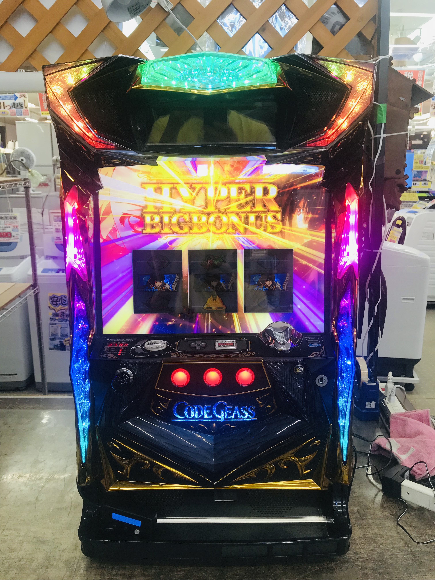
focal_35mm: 28
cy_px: 290
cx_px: 218
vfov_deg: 63.4
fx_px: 469
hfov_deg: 49.7
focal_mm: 3.99
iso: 32
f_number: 1.8
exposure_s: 1/60
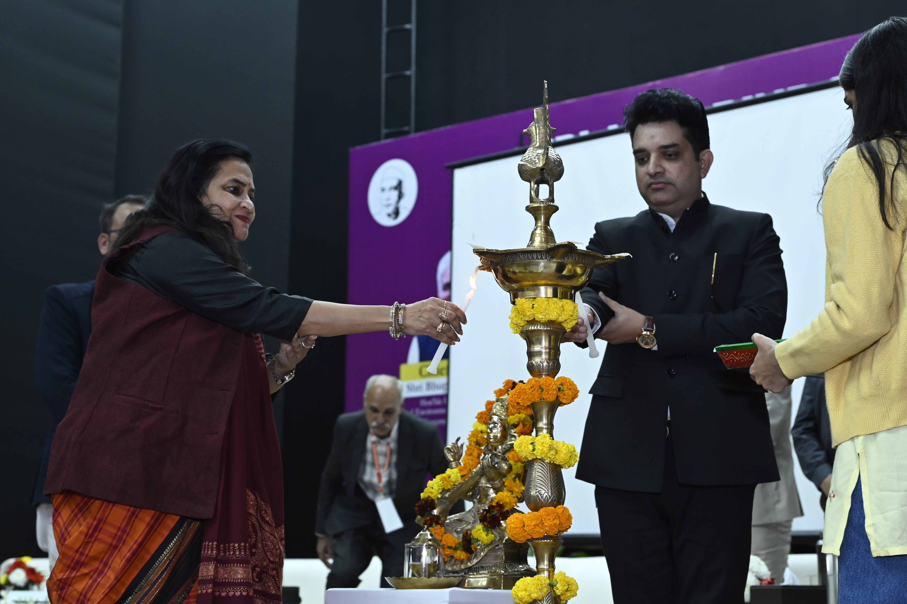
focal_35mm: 59
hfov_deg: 33.9
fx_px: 1486
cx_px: 499
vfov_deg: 23.0
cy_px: 296
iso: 2500
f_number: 5
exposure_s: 1/160
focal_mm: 52
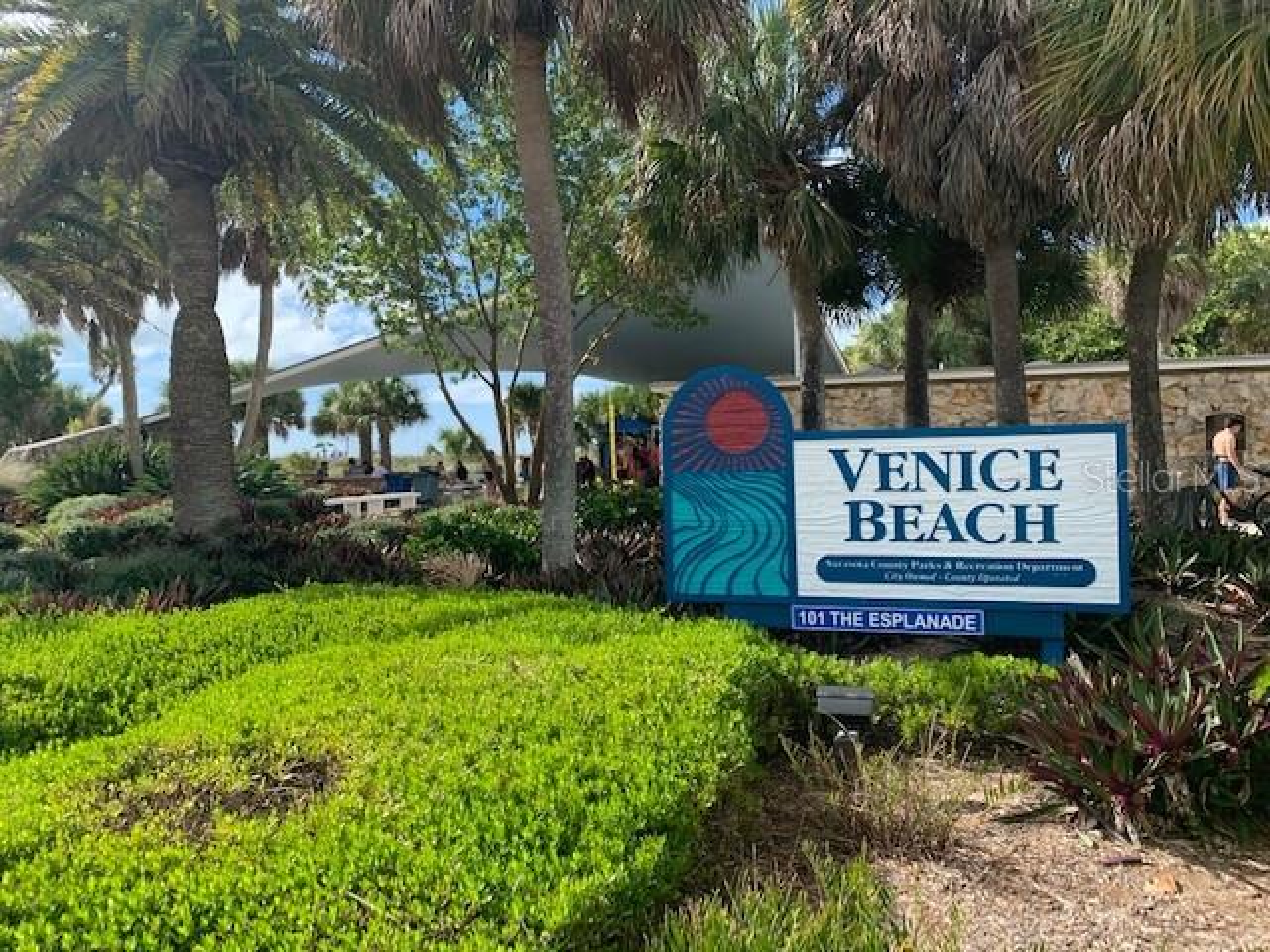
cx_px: 635
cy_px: 476
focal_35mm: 26
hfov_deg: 67.3
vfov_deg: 53.1
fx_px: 954
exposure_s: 1/1011
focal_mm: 4.25
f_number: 1.8
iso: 25
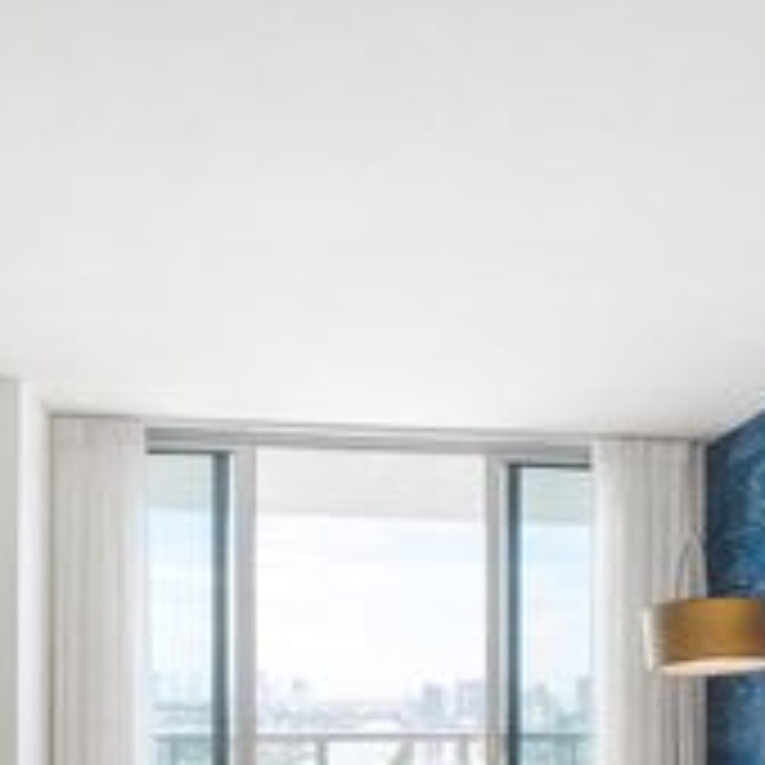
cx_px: 446
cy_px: 664
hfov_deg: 41.7
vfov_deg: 39.4
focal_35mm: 40
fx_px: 1000
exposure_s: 1/800
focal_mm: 16
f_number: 5
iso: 640
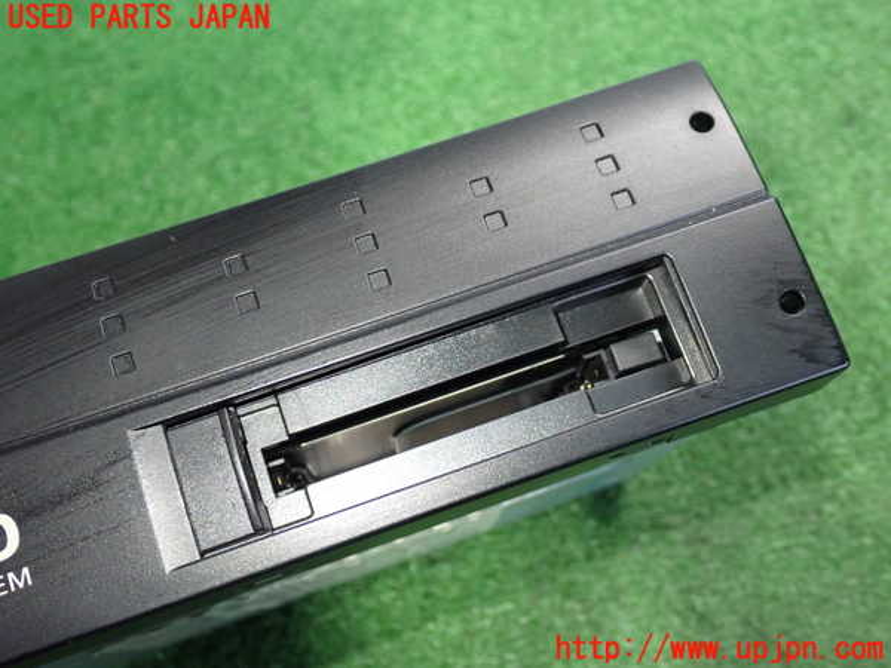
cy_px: 334
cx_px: 446
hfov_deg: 45.8
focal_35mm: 41
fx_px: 1055
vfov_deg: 35.1
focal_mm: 7.31
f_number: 2.8
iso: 800
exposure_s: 1/30
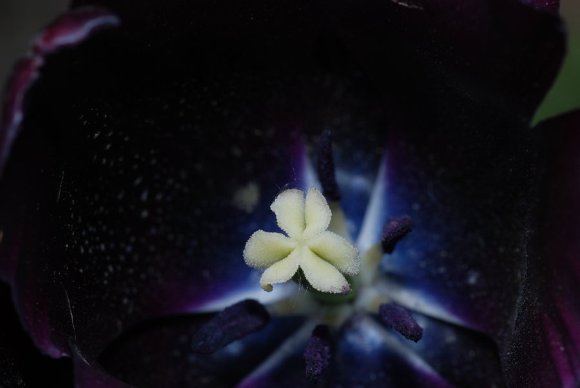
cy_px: 194
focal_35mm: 150
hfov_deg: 13.7
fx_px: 2419
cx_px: 290
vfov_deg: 9.2
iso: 100
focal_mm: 100
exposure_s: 1/160
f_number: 13
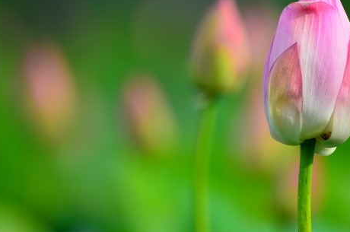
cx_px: 234
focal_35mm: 1252
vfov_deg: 1.1
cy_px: 116
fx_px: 12151
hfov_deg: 1.7
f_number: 6.3
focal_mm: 600
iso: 100
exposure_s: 1/250
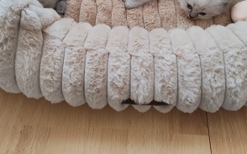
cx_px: 123
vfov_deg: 30.5
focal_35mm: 39
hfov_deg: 50.4
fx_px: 262
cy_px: 3
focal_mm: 6.12
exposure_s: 1/33
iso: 3200
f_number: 1.9
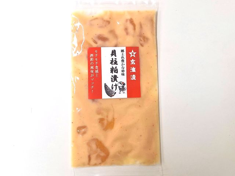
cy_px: 88
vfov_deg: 58.9
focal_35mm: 23
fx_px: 156
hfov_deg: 73.9
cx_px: 118
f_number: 1.8
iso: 50
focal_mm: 5.54
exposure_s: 1/50
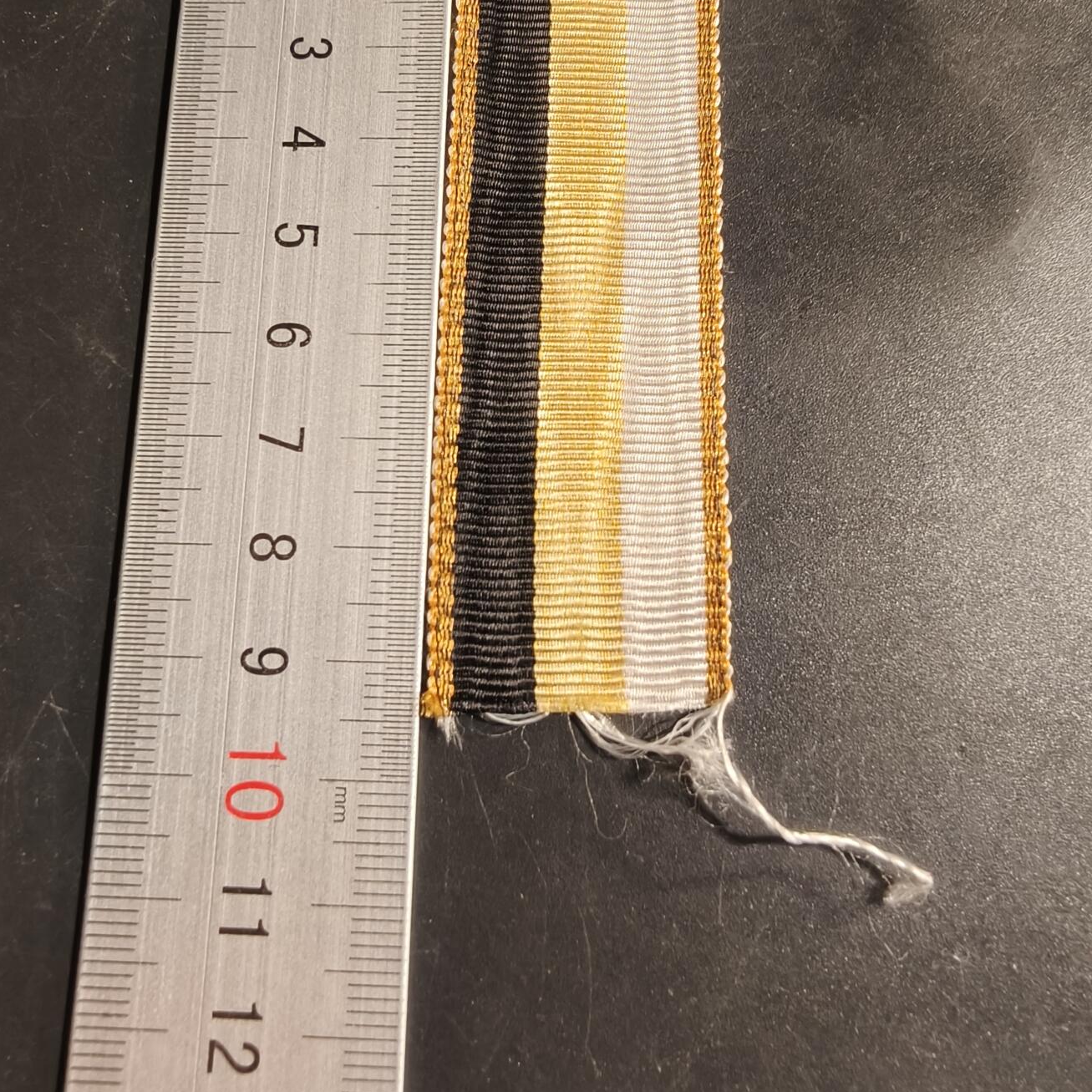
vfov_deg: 56.9
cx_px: 534
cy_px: 443
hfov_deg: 57.3
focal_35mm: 28
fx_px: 999
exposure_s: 1/87.2
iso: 160
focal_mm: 2.32
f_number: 2
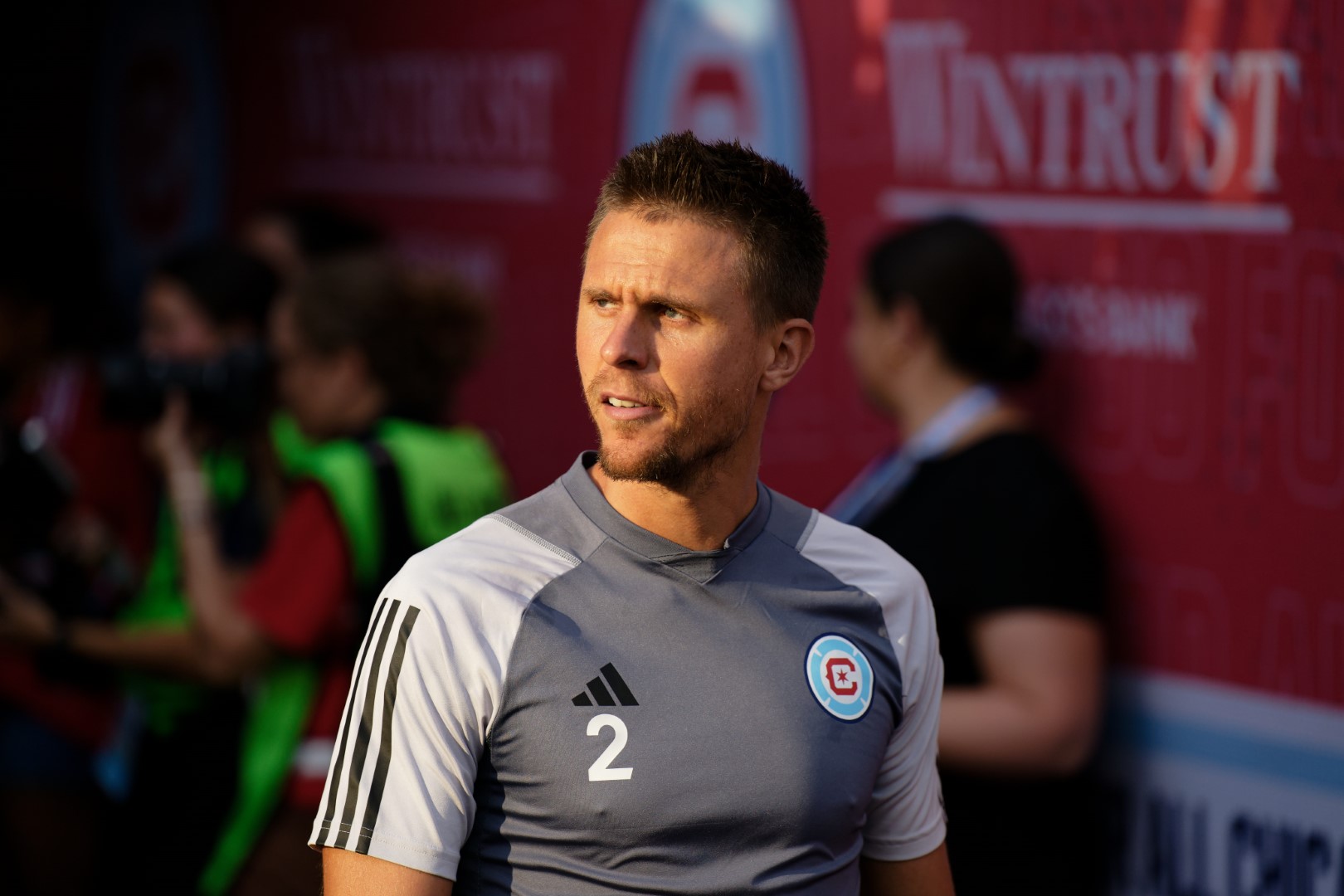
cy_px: 448
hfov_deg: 10.3
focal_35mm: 200
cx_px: 672
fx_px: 7466
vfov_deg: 6.9
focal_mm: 200
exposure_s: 1/2000
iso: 400
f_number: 3.5
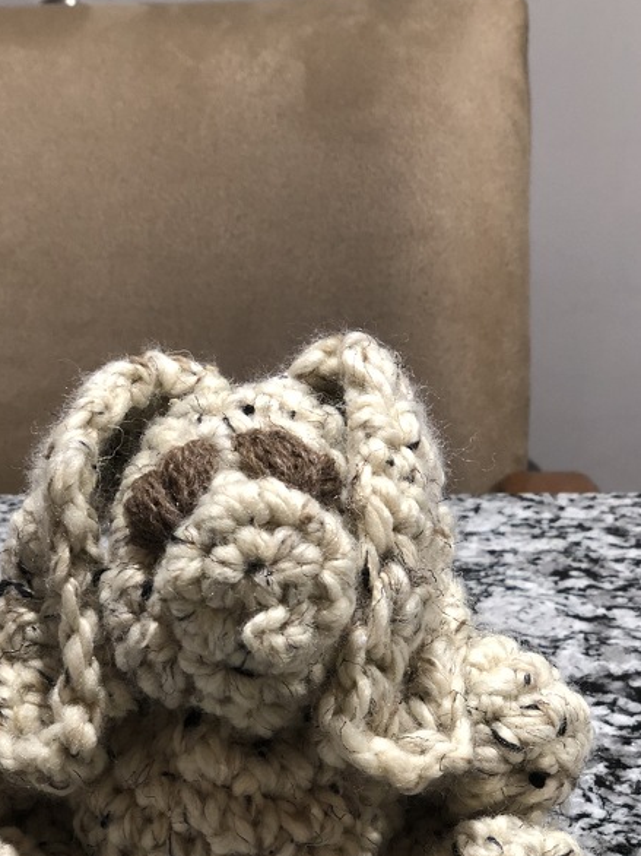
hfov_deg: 20.7
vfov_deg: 27.3
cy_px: 551
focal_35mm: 71
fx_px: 1754
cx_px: 242
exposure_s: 1/30
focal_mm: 6
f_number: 2.4
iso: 125
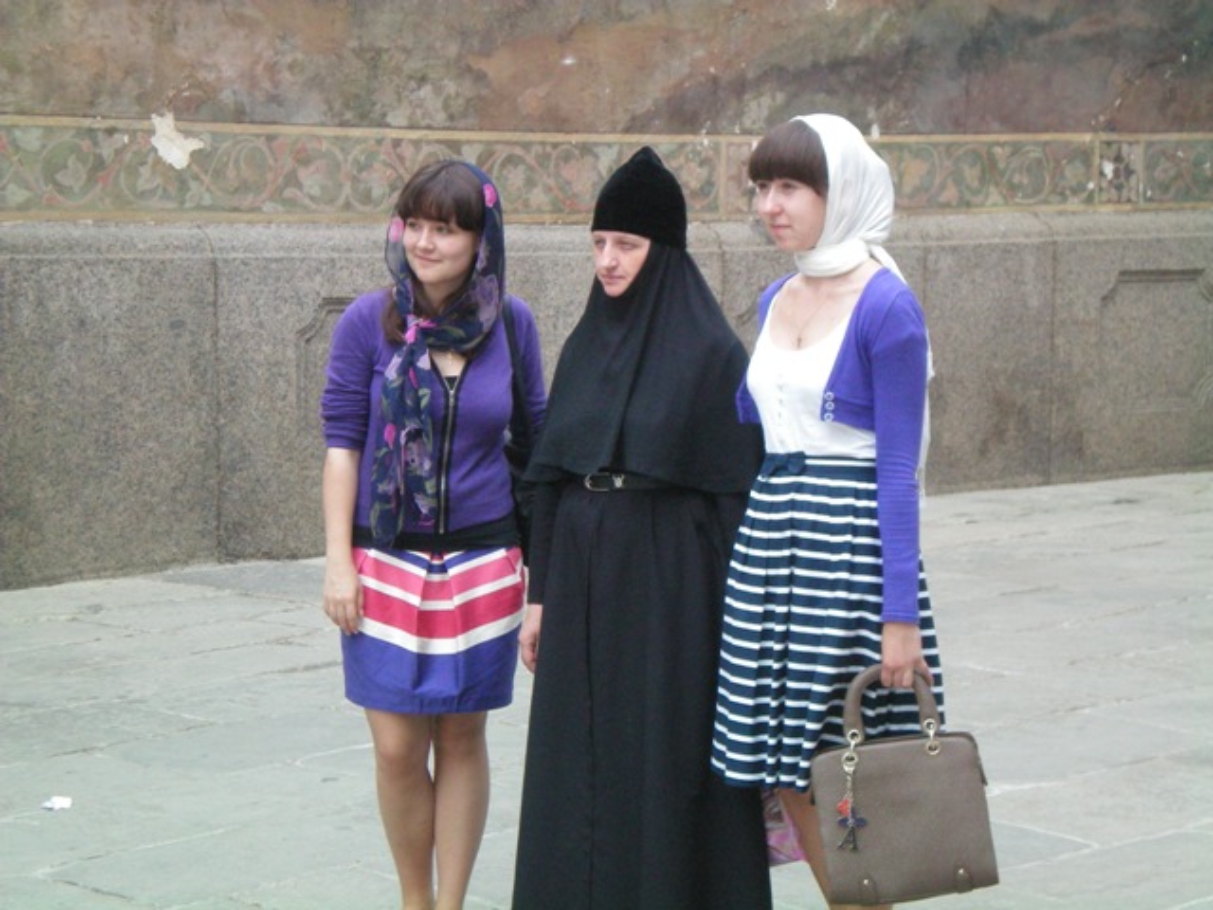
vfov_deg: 15.9
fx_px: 3259
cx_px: 606
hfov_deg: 21.1
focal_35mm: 93
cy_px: 455
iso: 200
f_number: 5.3
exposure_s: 1/100
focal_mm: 15.3
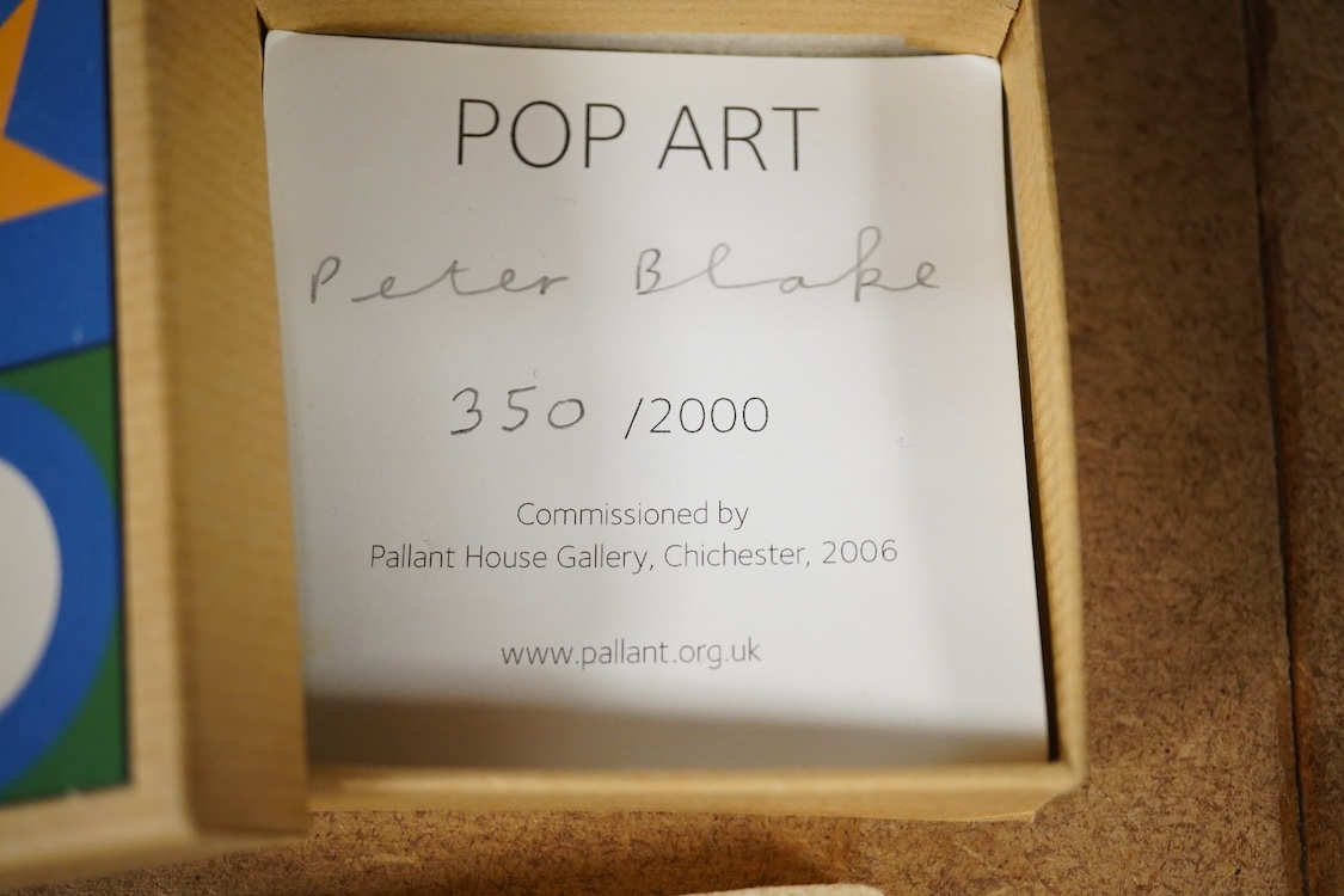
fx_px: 1680
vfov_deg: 29.9
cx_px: 672
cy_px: 448
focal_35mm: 45
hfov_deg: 43.6
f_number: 5.6
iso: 2500
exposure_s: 1/160
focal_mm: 30
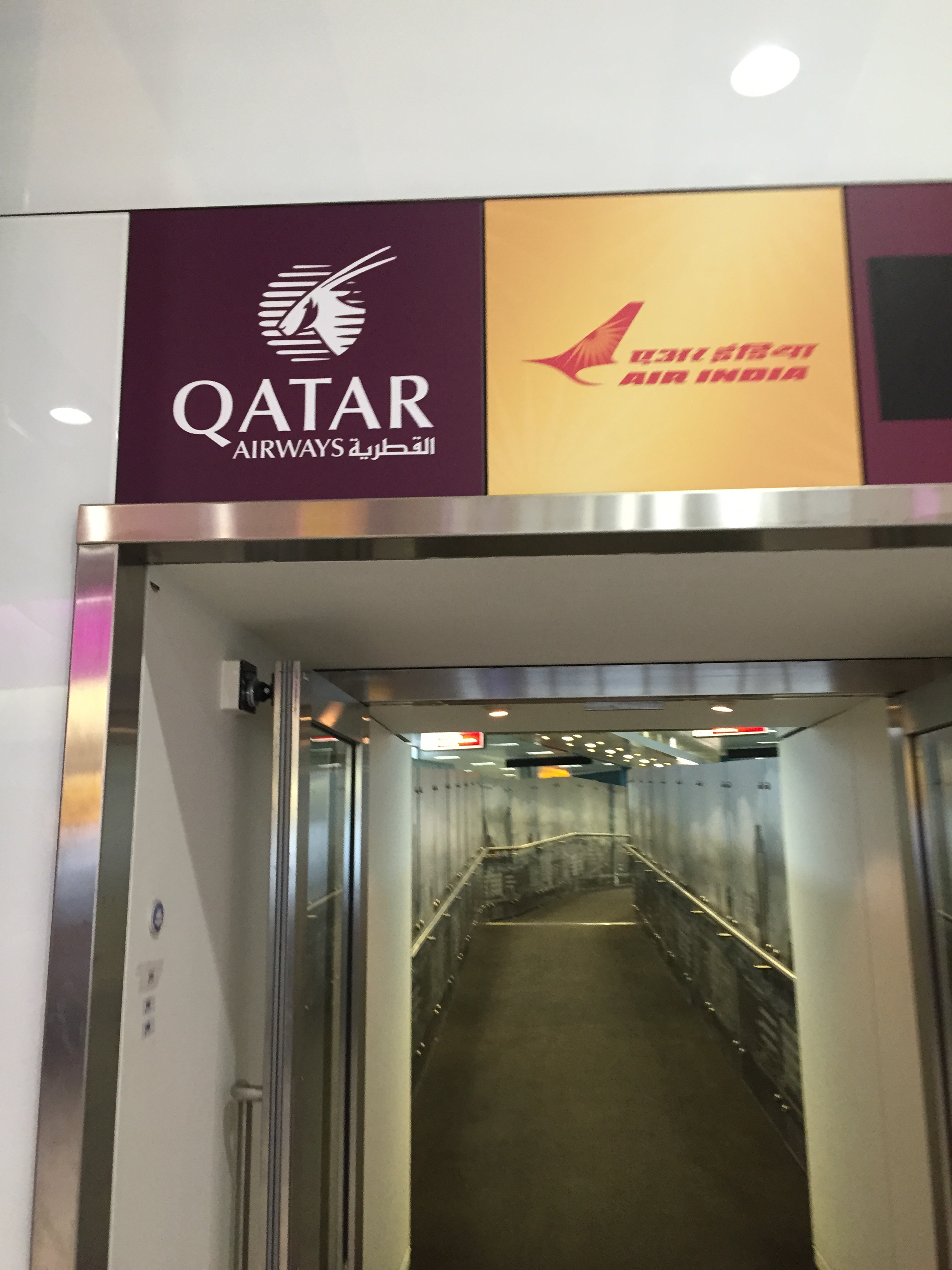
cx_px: 476
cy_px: 635
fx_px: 1063
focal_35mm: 29
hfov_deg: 48.2
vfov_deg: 61.7
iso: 125
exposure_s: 1/30
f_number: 2.2
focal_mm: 4.15
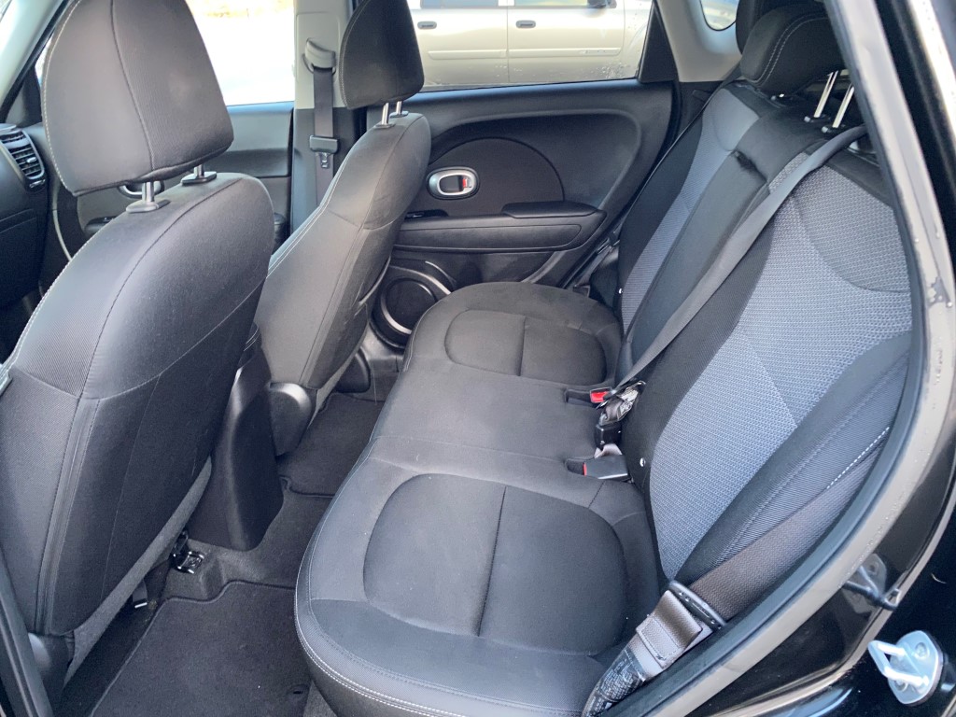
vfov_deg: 53.1
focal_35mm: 26
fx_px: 718
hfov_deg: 67.3
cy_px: 358
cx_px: 478
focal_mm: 4.25
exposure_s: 1/60
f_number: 1.8
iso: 250
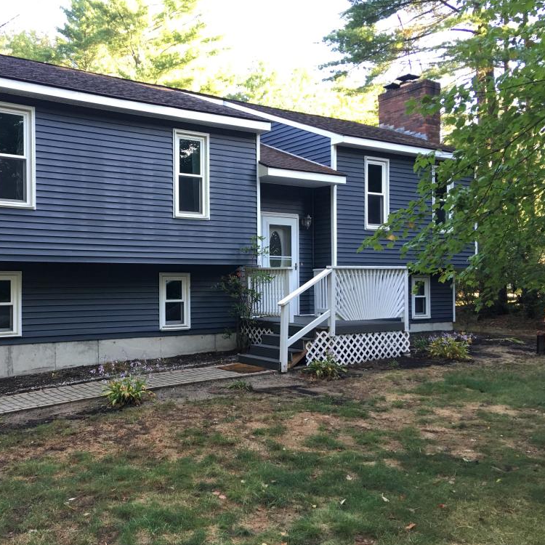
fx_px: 623
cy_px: 277
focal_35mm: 35
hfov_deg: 46.6
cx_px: 188
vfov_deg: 47.2
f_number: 2.2
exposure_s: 1/30
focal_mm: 4.15
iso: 32
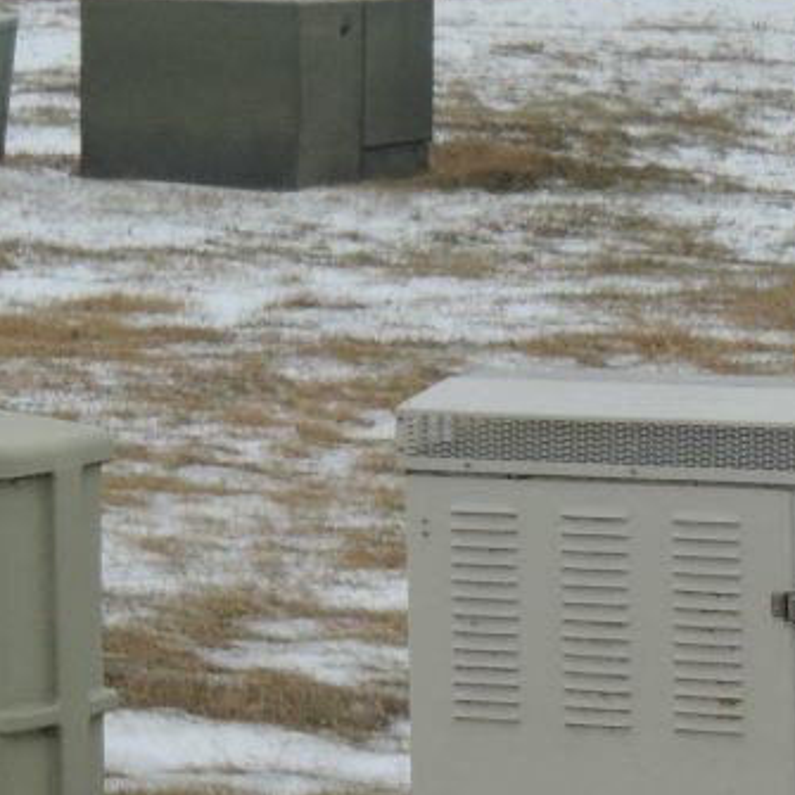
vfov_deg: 6.9
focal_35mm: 253
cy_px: 781
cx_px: 641
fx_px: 6574
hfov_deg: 6.9
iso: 100
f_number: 3.7
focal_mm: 10.7
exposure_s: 1/400
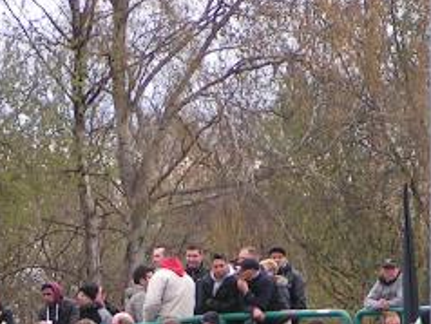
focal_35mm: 604
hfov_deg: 3.3
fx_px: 7528
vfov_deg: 2.5
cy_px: 478
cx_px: 100
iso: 80
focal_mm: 27.5
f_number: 3.5
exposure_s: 1/200
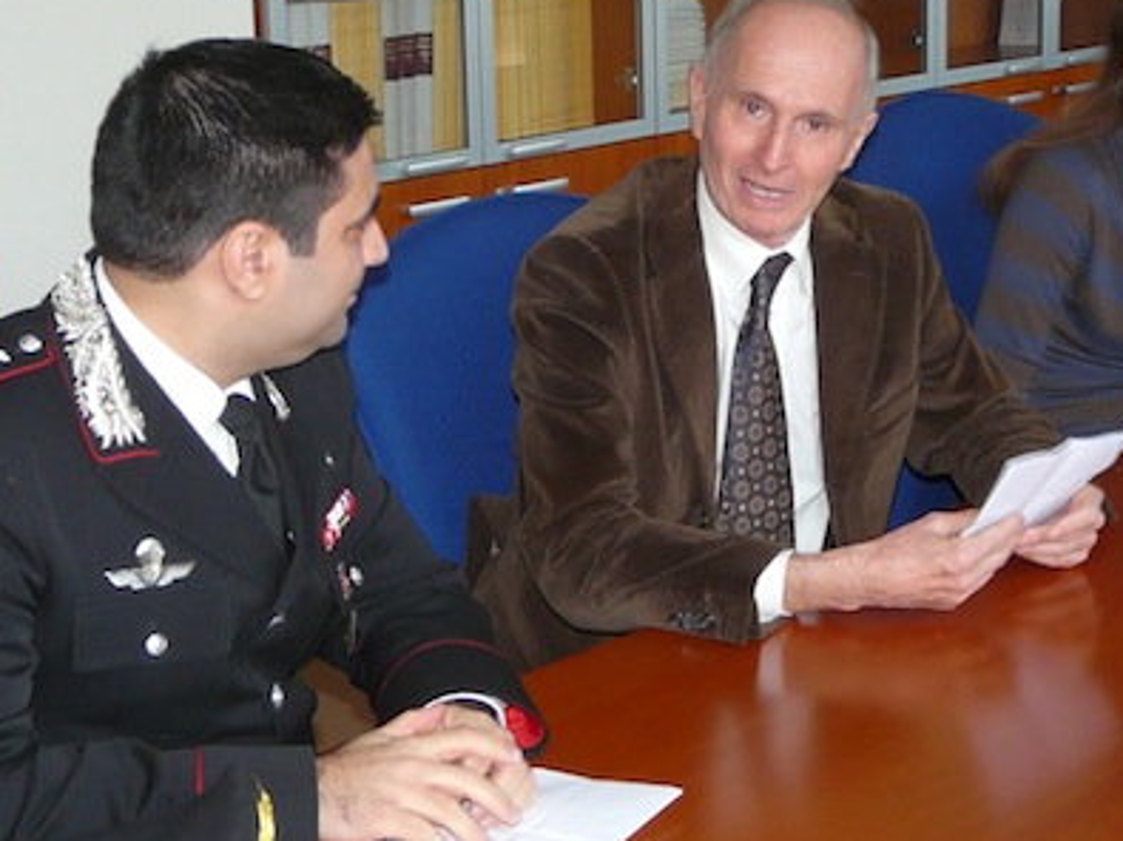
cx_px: 739
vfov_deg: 20.1
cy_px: 369
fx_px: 2368
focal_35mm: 73
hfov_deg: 26.5
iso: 100
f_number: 2.8
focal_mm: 4.9
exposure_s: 1/20
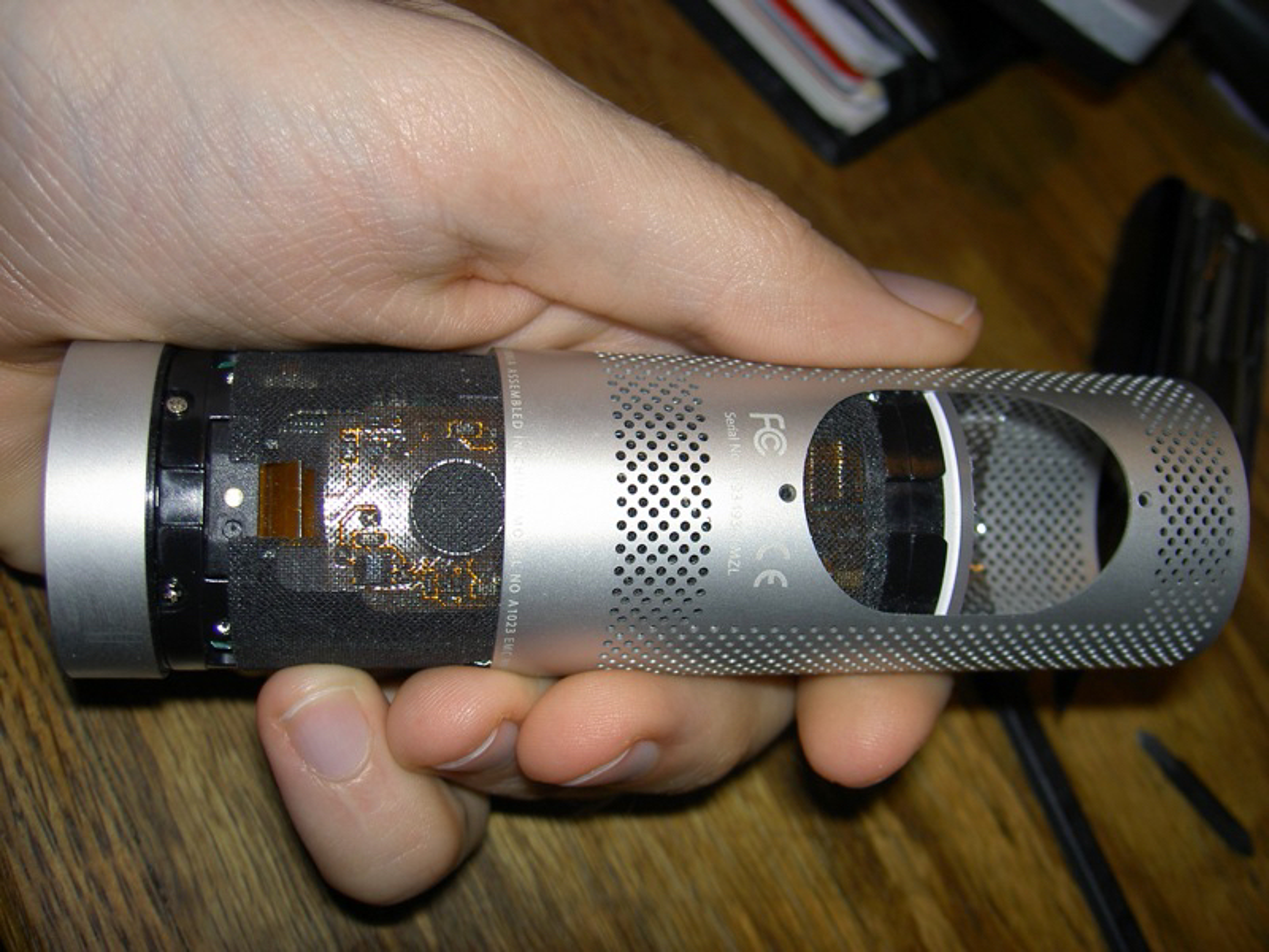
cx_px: 634
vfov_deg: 36.8
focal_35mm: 39
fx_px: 1430
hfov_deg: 47.9
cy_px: 476
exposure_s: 1/125
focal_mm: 8
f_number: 2.8
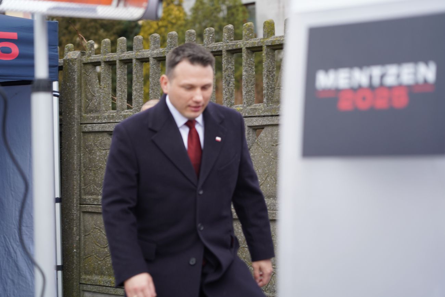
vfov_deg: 13.0
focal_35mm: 105
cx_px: 222
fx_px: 1298
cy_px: 148
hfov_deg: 19.5
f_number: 4
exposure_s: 1/100
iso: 125
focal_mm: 105
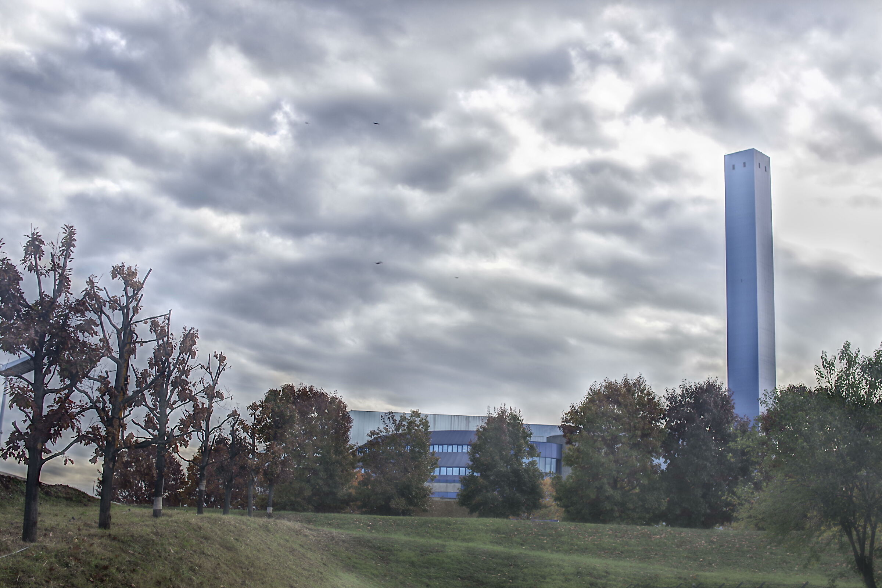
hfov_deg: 43.6
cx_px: 441
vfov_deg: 29.9
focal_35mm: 45
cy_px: 294
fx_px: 1102
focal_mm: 30
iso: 100
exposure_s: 1/160
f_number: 3.2
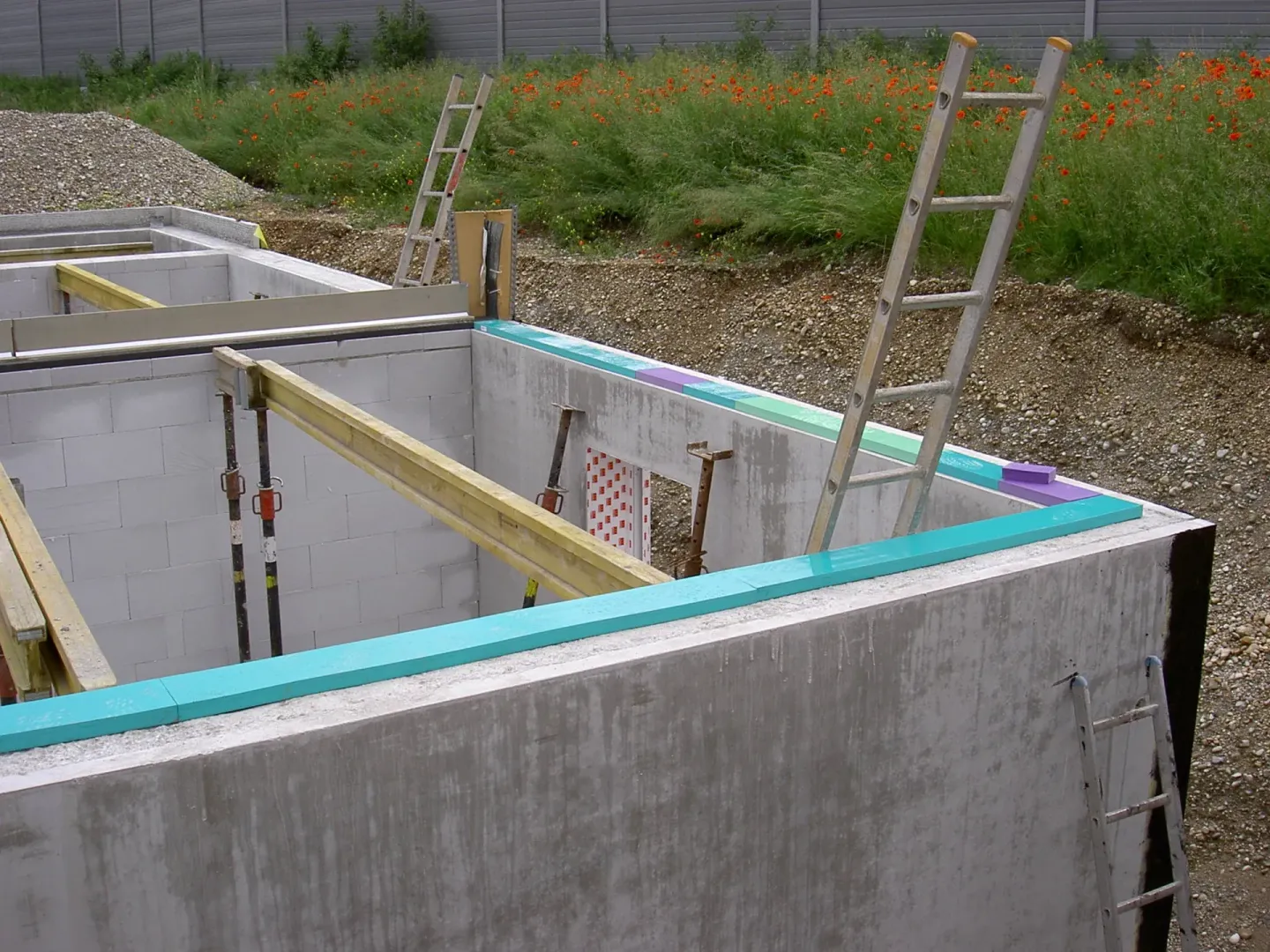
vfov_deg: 36.8
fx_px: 1431
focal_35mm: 39
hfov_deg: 47.9
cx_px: 635
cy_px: 476
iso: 100
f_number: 4.7
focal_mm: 8
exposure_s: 1/227
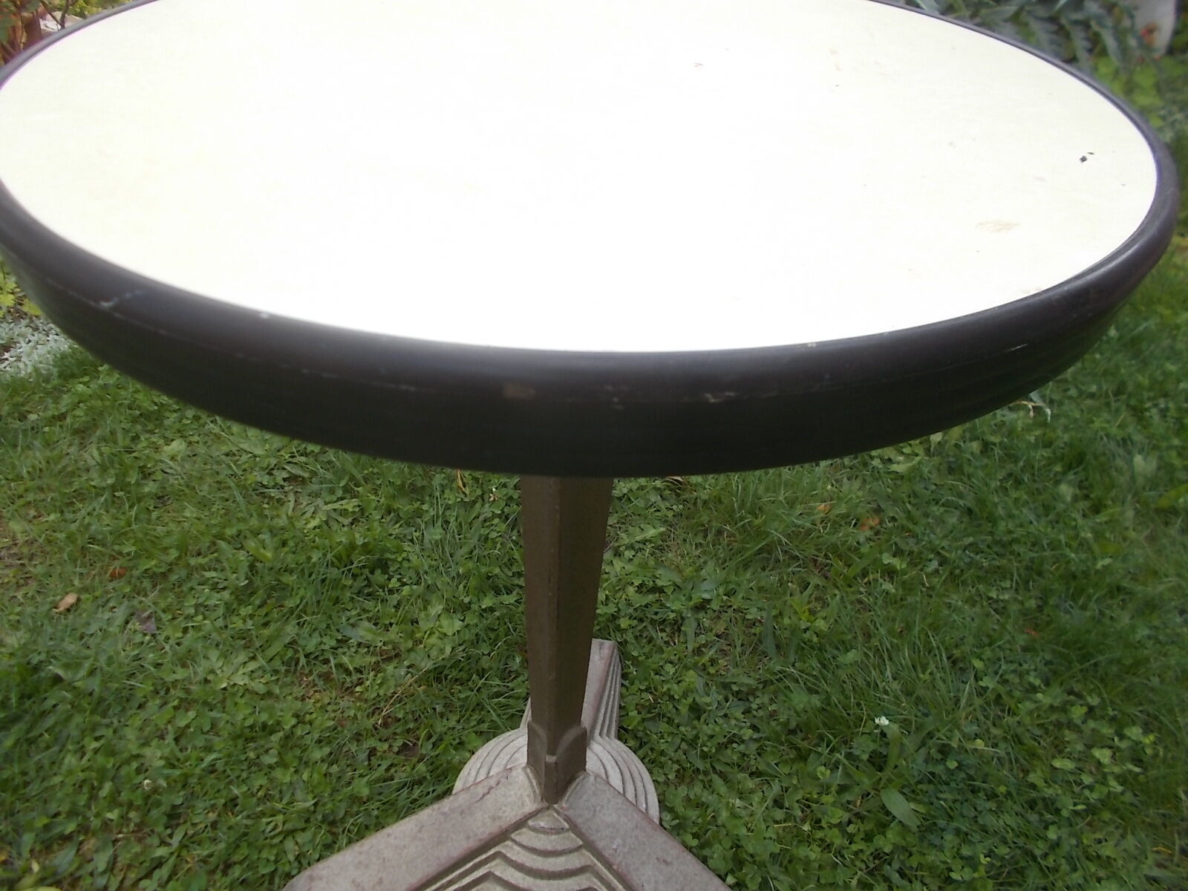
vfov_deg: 53.1
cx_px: 594
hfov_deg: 67.3
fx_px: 892
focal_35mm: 26
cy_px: 446
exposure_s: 1/250
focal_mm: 4.6
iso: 80
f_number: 3.2
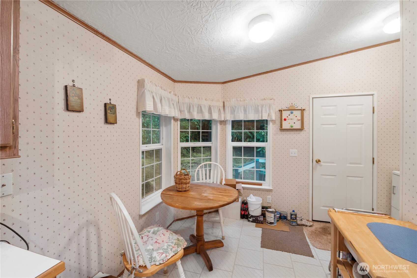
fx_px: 174
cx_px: 208
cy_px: 139
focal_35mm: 15
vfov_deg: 77.3
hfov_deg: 100.4
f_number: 8
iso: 400
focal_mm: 10
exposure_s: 1.6
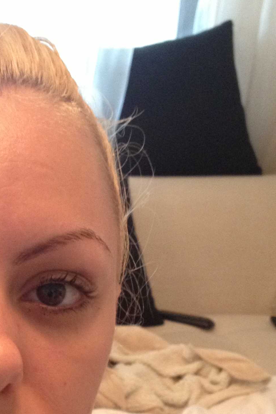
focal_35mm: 82
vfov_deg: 23.8
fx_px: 943
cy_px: 400
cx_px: 19
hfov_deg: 16.4
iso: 250
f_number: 2.4
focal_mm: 4.28
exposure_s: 1/20
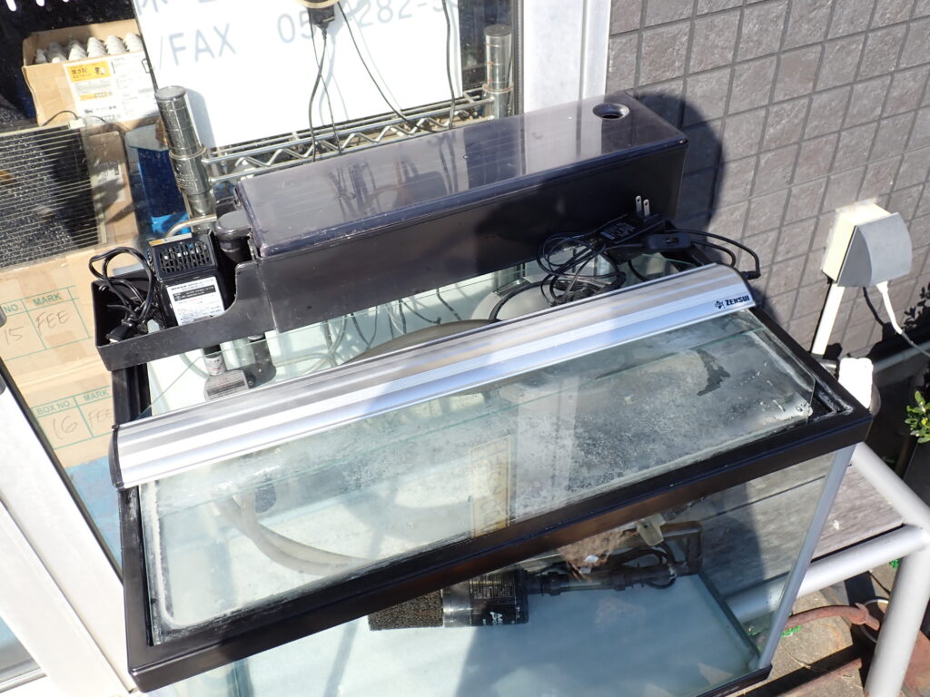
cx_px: 465
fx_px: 806
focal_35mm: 30
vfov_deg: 46.8
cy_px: 348
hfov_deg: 60.0
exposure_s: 1/640
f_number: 3.2
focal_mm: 5.4
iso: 100
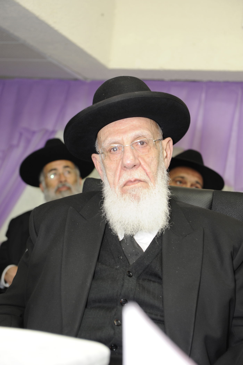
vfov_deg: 28.9
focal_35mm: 70
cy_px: 182
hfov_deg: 19.4
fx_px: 709
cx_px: 122
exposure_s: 1/100
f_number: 4.5
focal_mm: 70
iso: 800
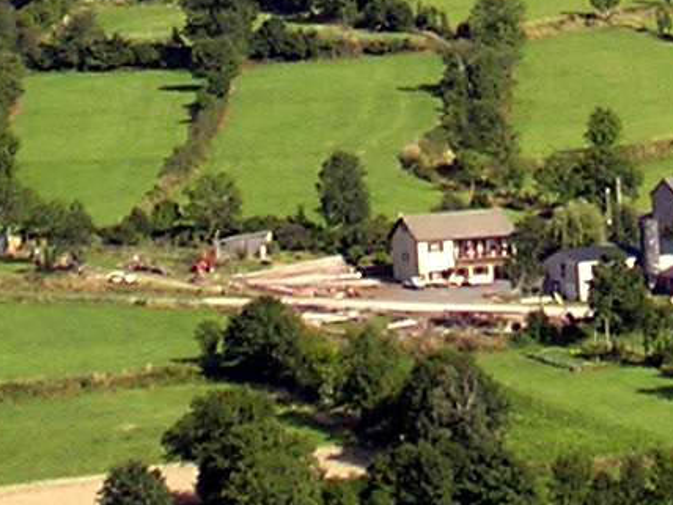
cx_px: 167
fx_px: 8457
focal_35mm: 435
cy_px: -615
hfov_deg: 4.6
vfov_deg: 3.4
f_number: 4.3
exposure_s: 1/376
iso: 100
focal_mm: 13.7
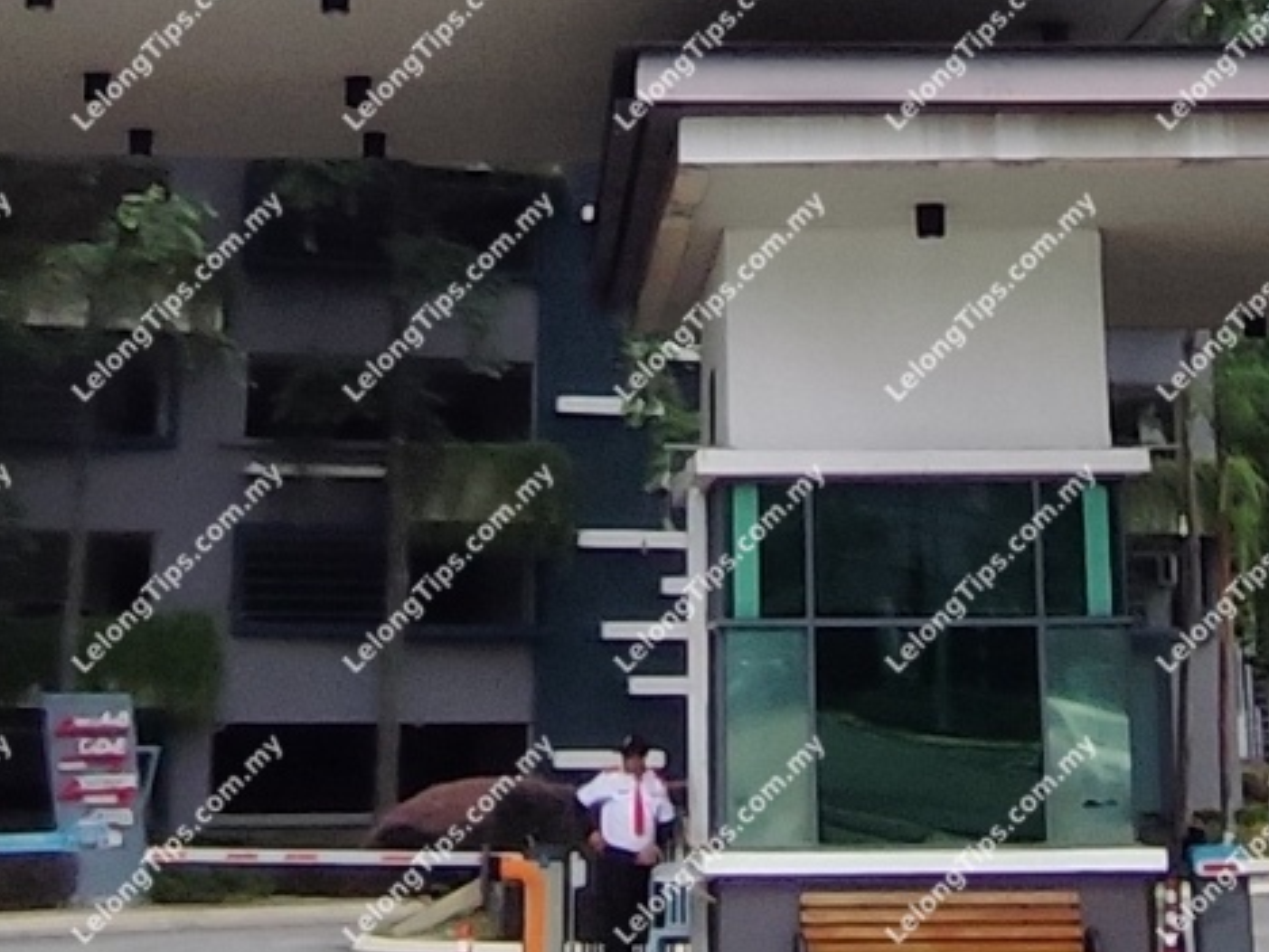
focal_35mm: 75
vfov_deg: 14.8
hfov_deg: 26.0
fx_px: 2749
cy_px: -1134
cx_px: 575
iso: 50
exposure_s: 1/2026
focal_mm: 1.65
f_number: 2.2
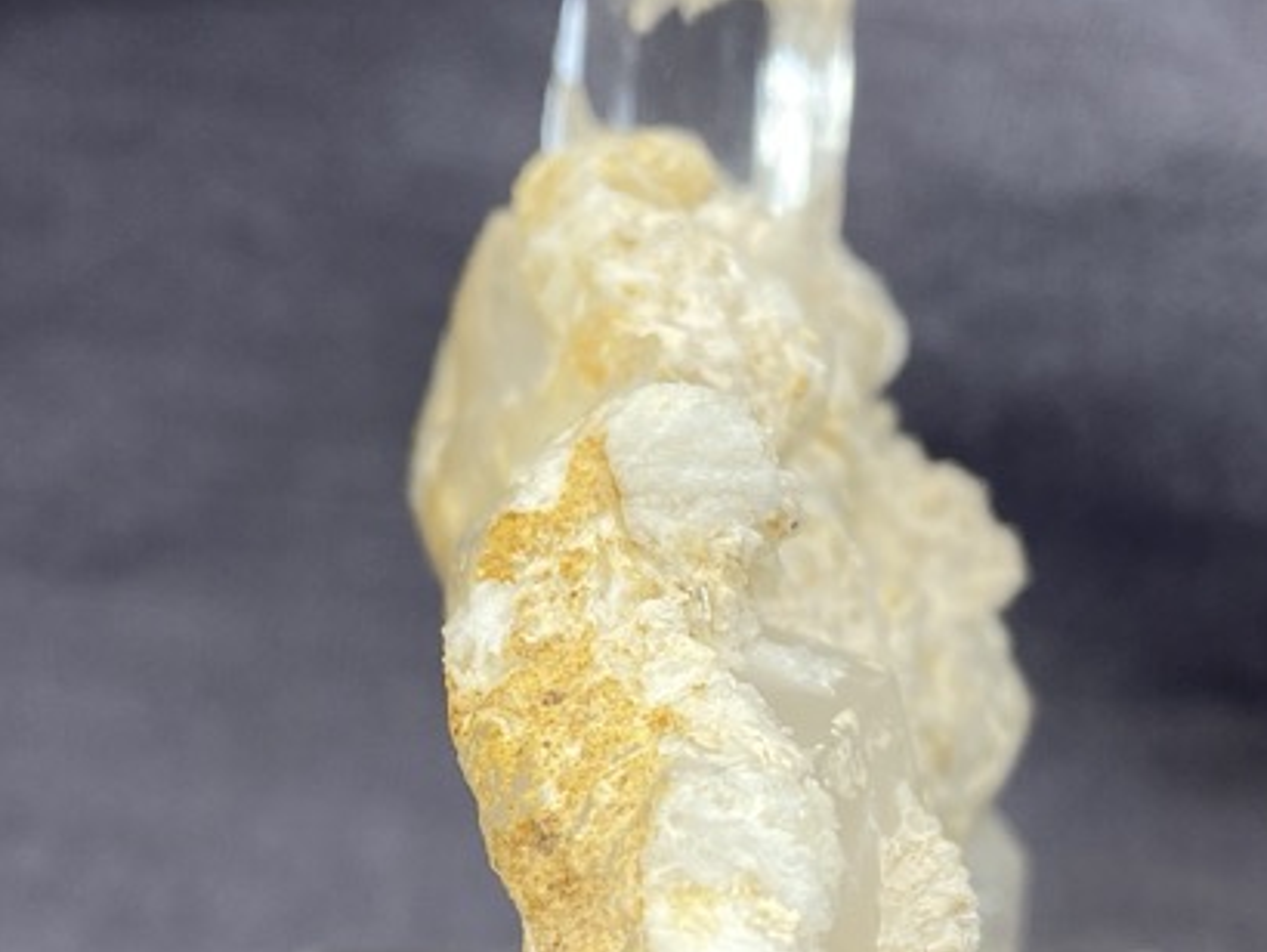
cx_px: 757
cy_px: 736
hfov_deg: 25.0
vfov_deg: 18.8
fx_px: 2857
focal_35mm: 78
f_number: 1.8
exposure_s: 1/224
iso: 32
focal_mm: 4.25
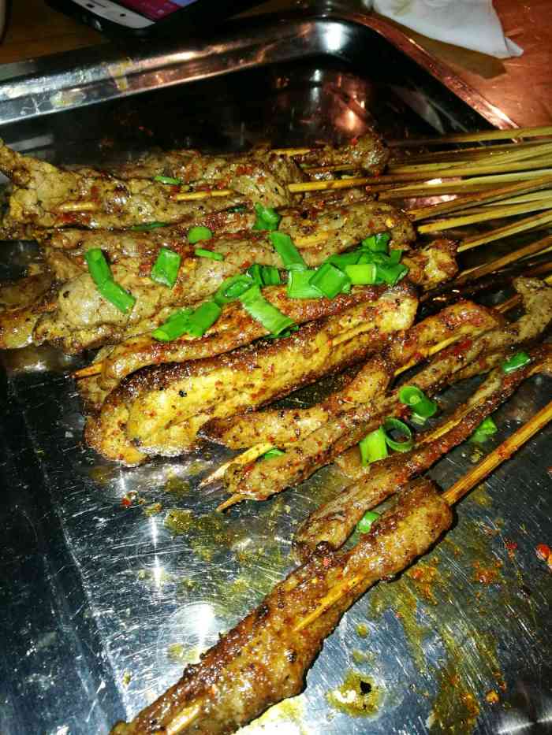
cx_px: 276
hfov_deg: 51.4
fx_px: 574
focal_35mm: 27
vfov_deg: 65.3
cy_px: 368
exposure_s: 1/33.3
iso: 250
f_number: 2.2
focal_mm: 4.5
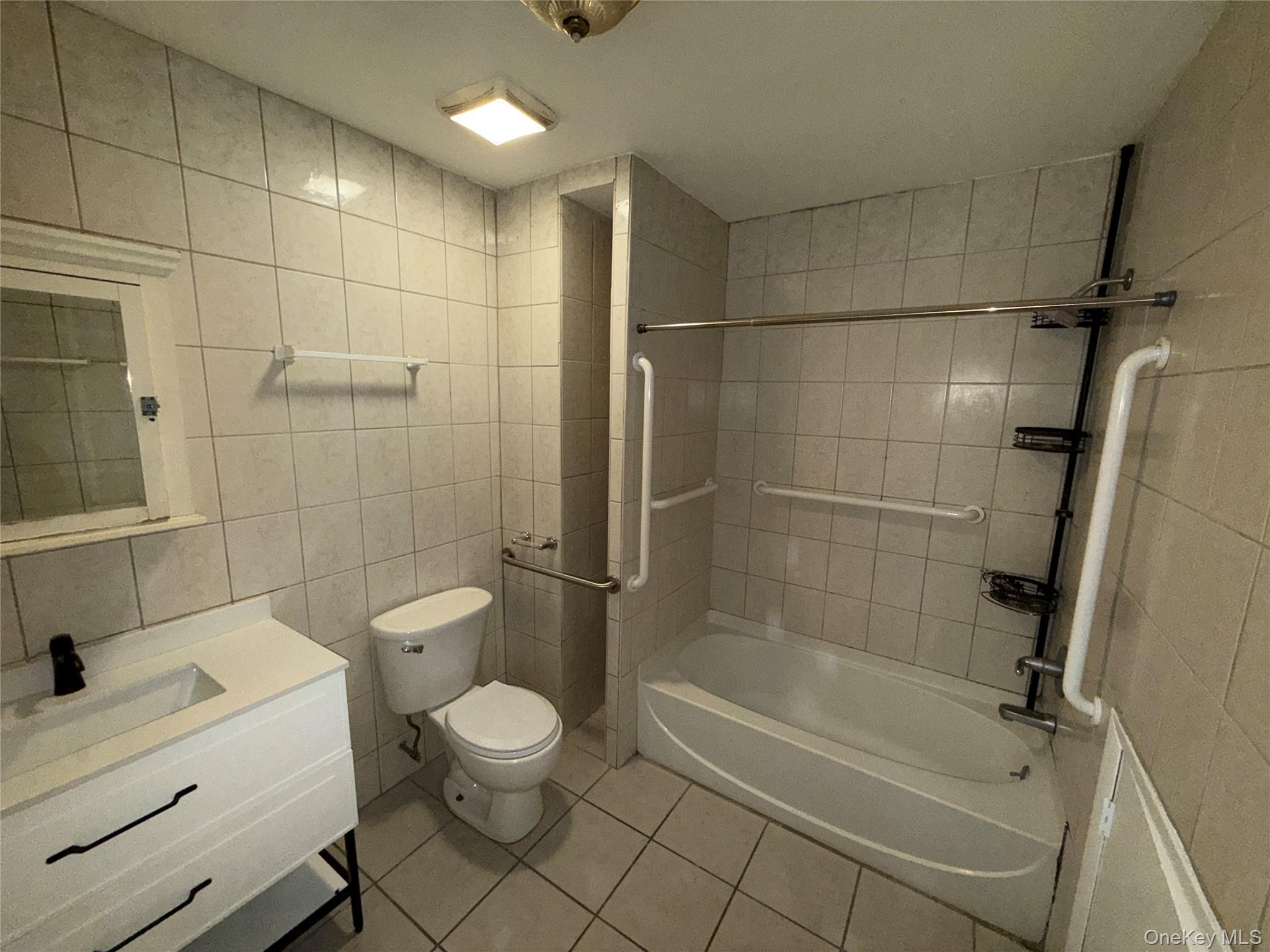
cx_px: 635
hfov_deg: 102.1
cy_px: 476
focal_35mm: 14
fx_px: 514
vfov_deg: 85.7
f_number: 2.2
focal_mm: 2.22
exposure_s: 1/60
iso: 125
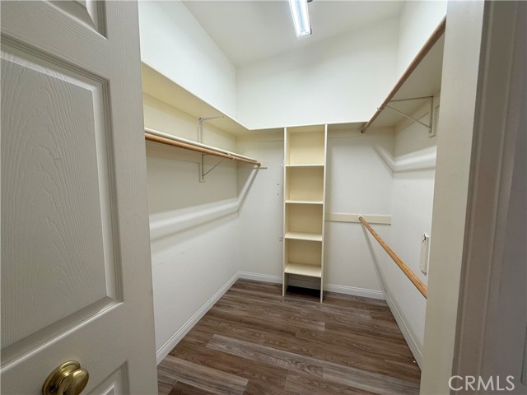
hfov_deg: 102.1
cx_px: 264
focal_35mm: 14
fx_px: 213
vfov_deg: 85.7
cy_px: 198
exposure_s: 1/120
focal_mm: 2.22
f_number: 2.2
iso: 160
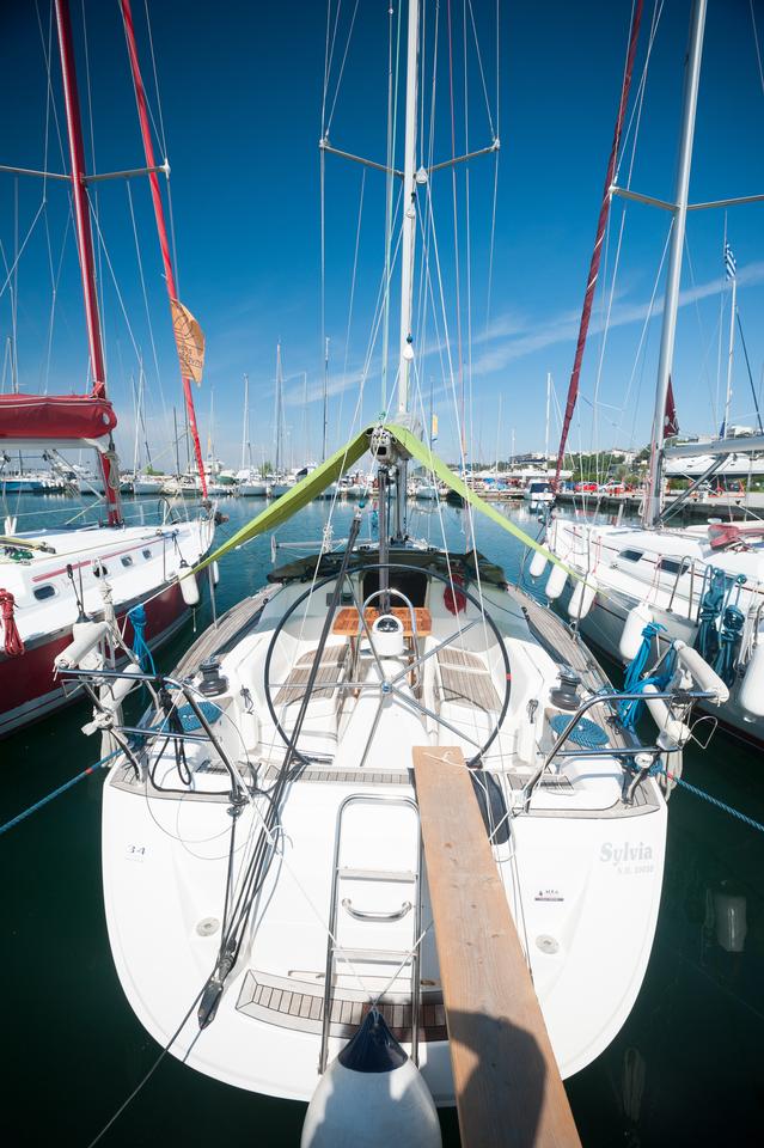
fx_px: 542
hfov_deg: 70.4
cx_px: 382
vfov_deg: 93.3
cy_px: 574
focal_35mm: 17
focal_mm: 17
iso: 1250
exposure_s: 1/1250
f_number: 9
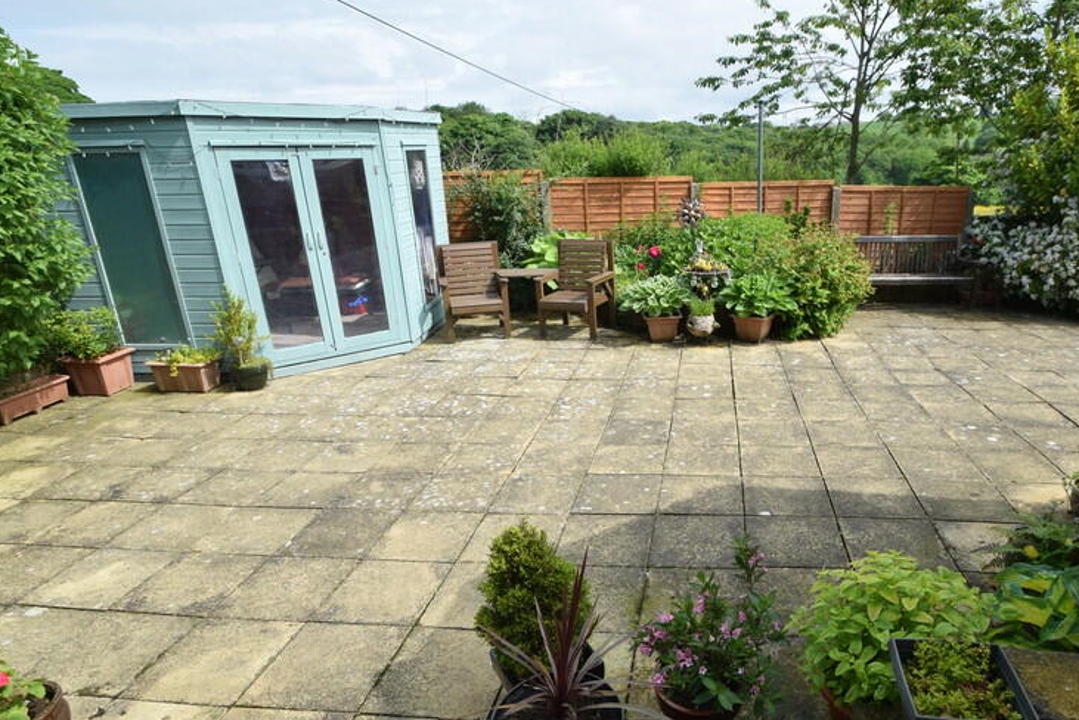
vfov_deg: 59.3
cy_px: 415
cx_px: 663
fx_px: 630
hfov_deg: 79.9
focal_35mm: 21
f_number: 9
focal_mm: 10
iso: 200
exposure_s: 1/320
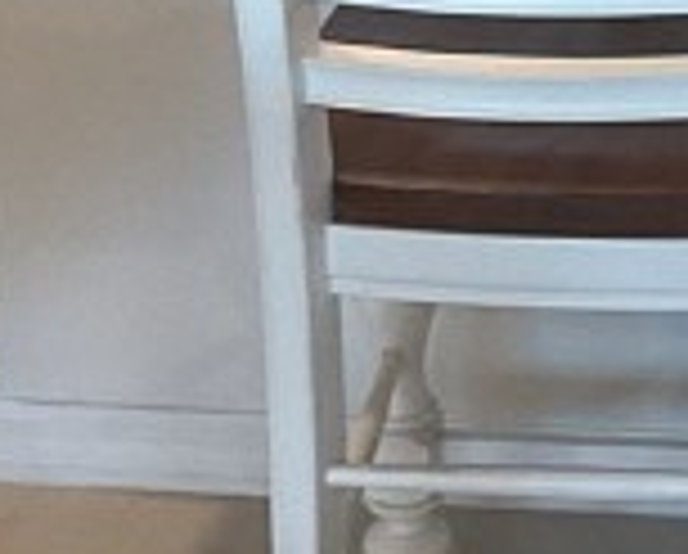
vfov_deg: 8.0
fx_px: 3856
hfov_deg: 9.9
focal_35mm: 189
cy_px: -383
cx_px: 1057
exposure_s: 1/60
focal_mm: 3
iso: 100
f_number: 1.8
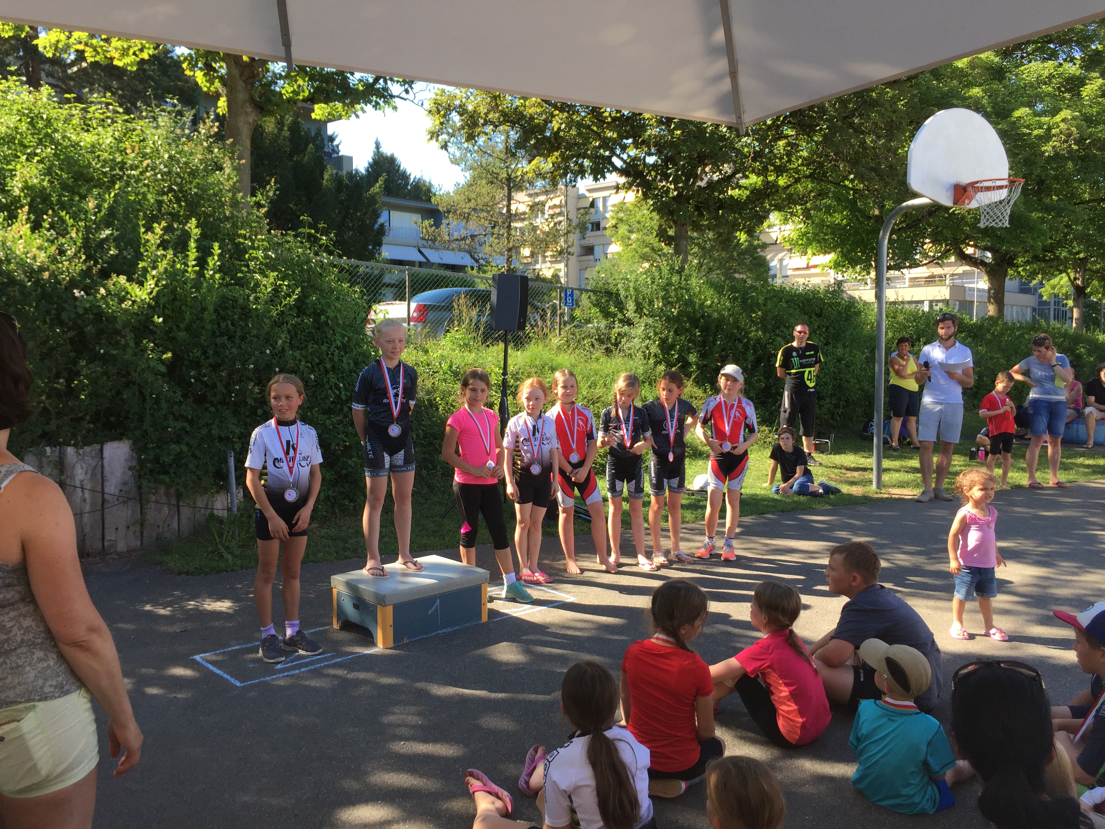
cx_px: 552
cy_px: 414
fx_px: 926
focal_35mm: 29
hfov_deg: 61.7
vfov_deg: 48.2
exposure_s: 1/391
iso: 32
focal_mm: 4.15
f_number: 2.2
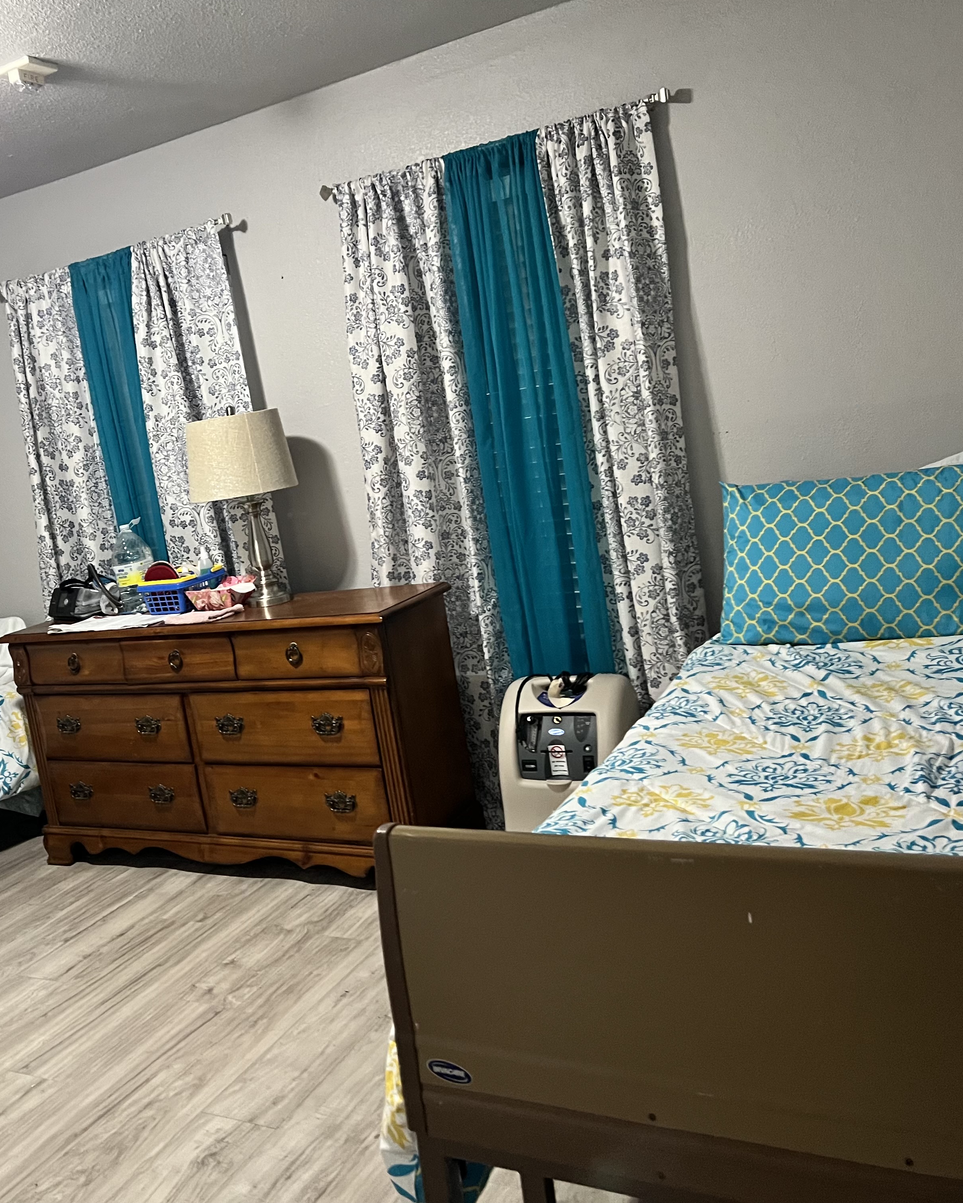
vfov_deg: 52.8
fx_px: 1211
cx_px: 229
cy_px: 600
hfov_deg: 41.9
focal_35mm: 34
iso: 500
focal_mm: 5.7
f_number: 1.5
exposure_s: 1/60
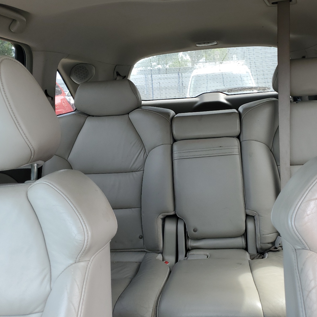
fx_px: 321
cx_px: 199
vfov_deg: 52.5
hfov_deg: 52.0
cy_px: 159
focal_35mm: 31
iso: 50
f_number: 1.5
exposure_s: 1/161
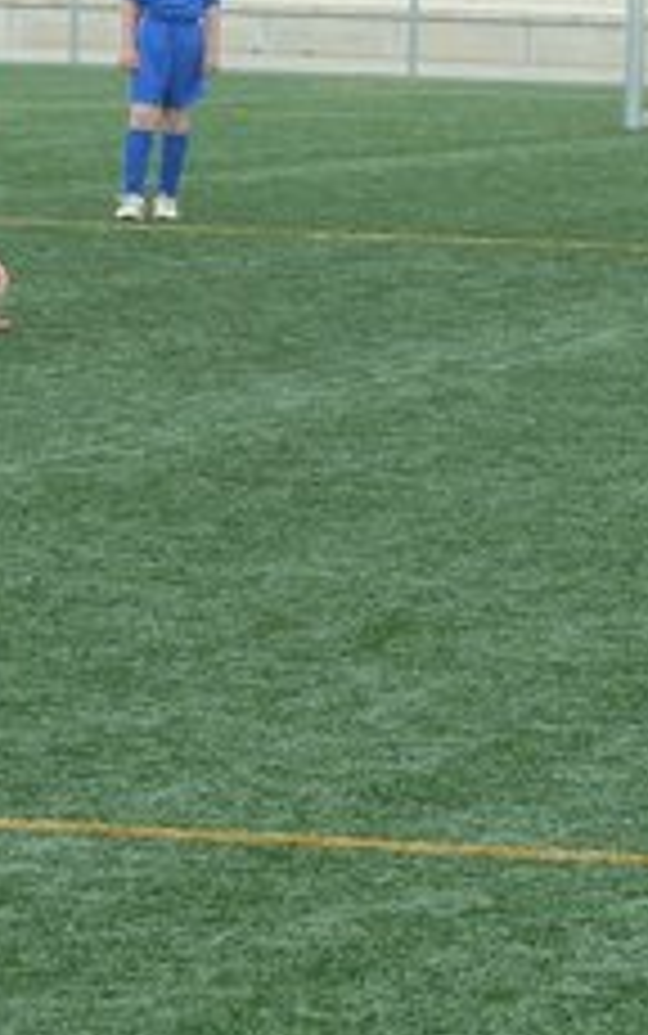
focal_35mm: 335
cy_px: 20
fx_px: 9454
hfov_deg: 3.9
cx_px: 238
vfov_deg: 6.2
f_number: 4.3
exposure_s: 1/200
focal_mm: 17
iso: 125
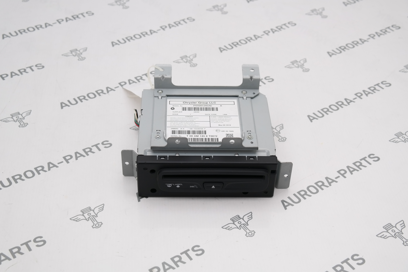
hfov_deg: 35.6
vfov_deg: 24.2
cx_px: 204
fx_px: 635
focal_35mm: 56
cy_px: 136
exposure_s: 1/125
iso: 200
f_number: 5.6
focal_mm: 37
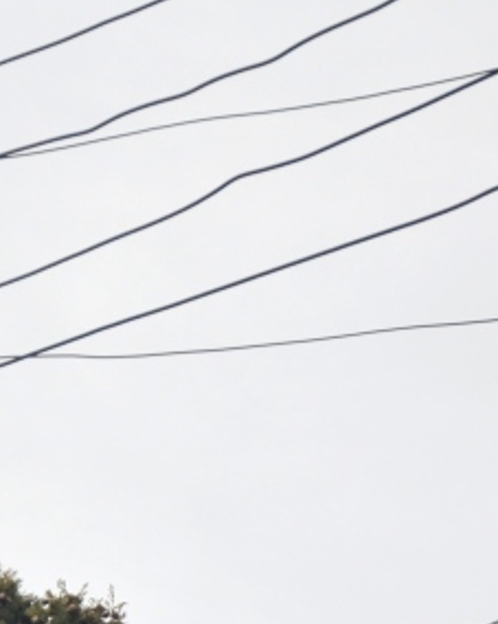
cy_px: 717
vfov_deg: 4.8
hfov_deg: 3.8
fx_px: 7484
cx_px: -132
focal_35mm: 406
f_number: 5.6
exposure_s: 1/125
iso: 160
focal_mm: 80
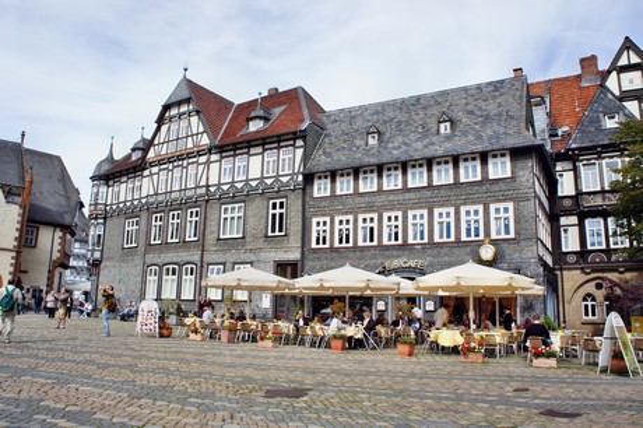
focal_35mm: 27
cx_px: 322
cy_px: 214
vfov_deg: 47.9
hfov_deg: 67.4
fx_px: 482
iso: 200
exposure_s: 1/160
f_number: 11
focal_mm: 18
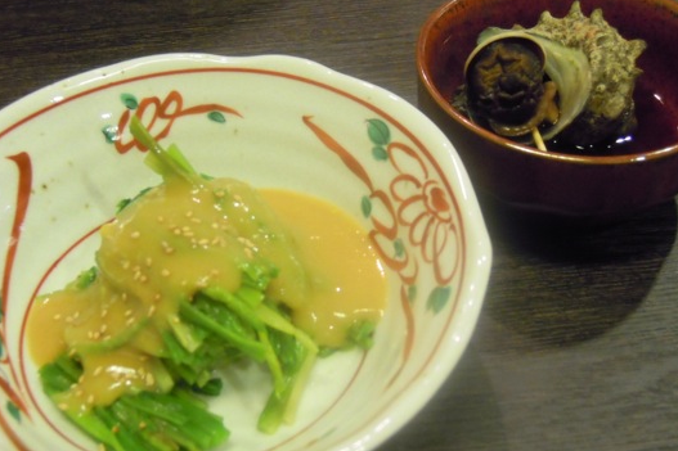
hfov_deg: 40.4
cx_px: 334
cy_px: 240
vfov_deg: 27.5
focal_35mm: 49
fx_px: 922
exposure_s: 1/25
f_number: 3.4
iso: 640
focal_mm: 8.3
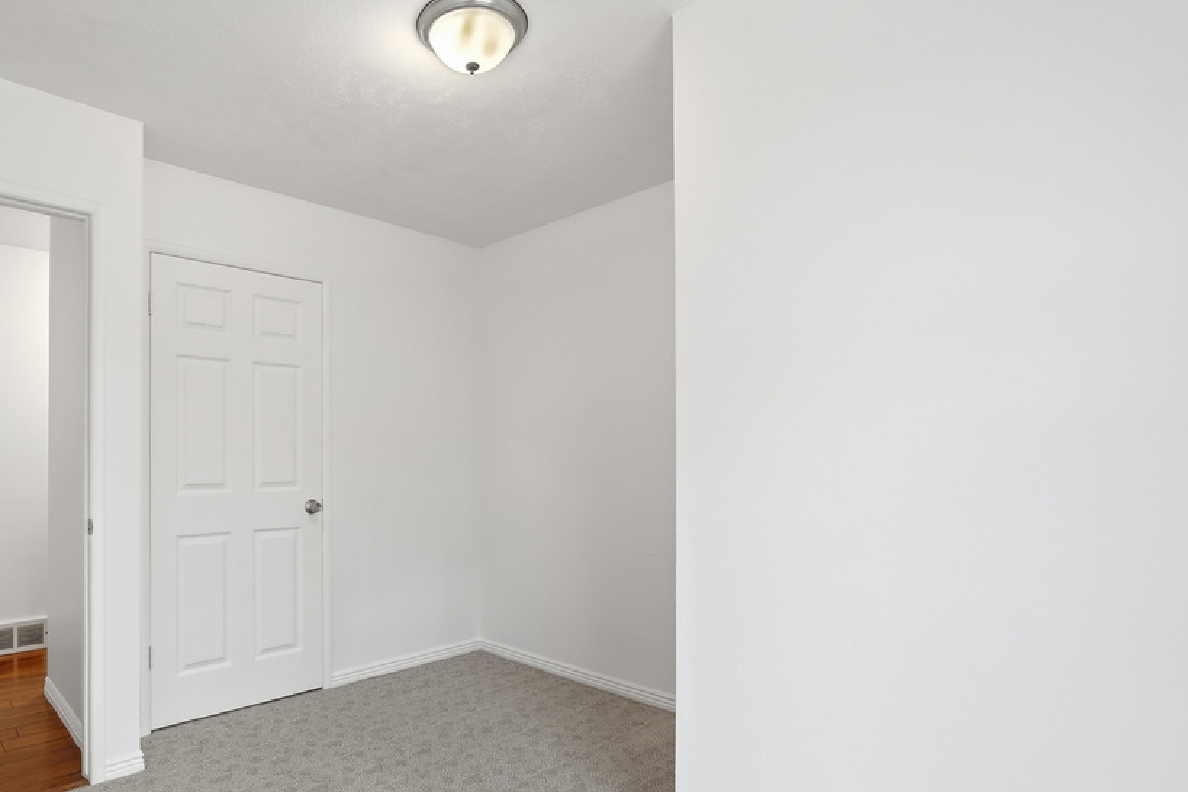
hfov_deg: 81.0
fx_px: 681
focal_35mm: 21
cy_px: 452
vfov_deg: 60.1
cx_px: 460
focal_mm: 16.5
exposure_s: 1/200
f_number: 10
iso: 250
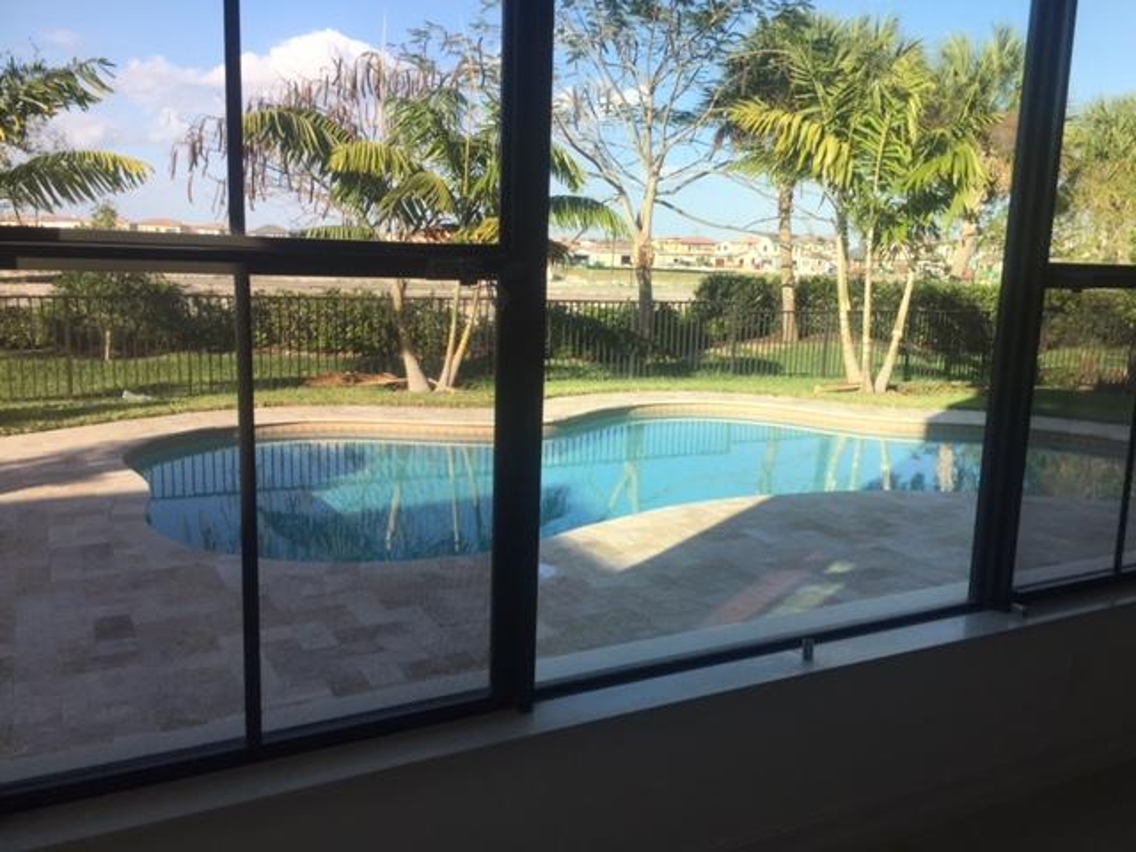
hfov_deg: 61.7
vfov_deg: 48.2
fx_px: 952
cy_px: 426
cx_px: 568
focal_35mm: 29
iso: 32
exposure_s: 1/659
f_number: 2.2
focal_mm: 4.15
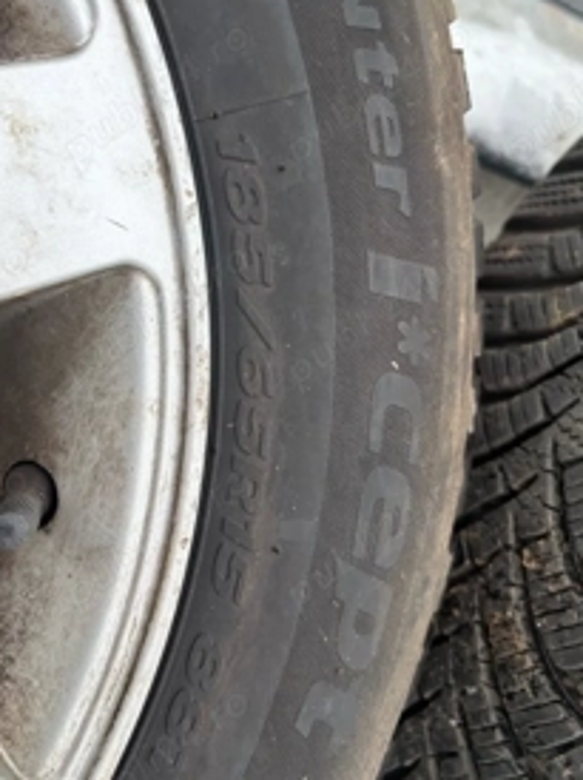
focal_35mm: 38
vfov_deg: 48.9
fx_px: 855
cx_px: 213
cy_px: 350
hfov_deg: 37.4
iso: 50
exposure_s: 1/831
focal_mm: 5.96
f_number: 1.6
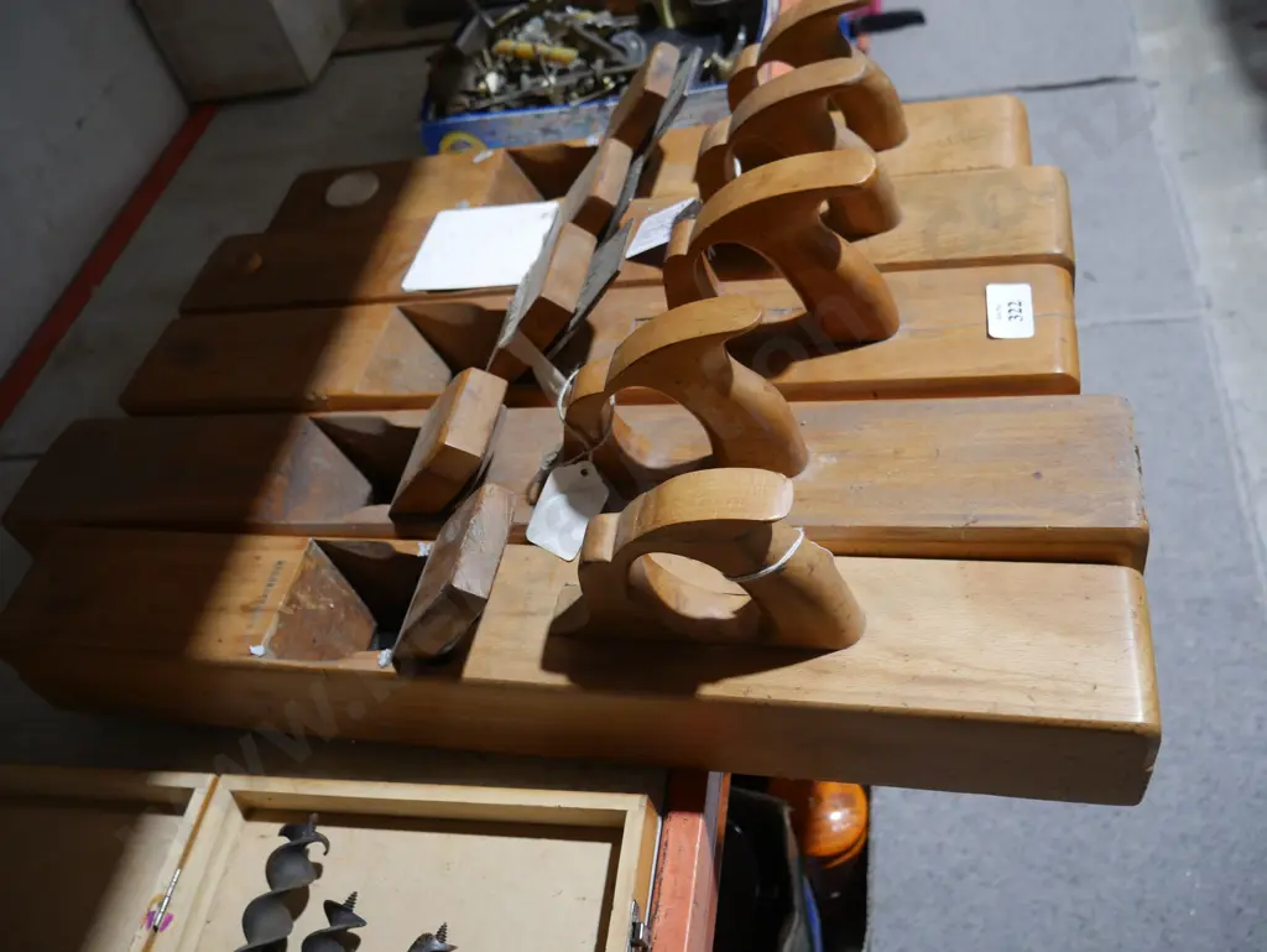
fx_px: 1099
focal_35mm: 30
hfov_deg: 59.9
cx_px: 634
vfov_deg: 46.8
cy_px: 476
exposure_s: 1/60
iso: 500
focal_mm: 15
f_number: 3.6
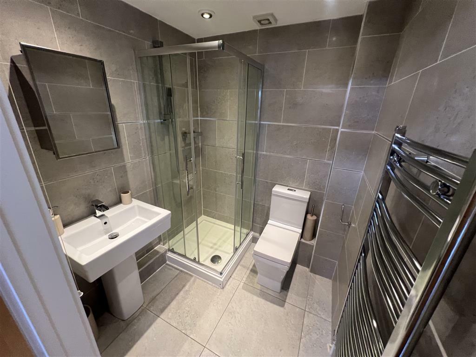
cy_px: 178
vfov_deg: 89.9
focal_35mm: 13
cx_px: 238
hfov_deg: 106.2
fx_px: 179
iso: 200
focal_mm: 1.57
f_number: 1.8
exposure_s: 1/50
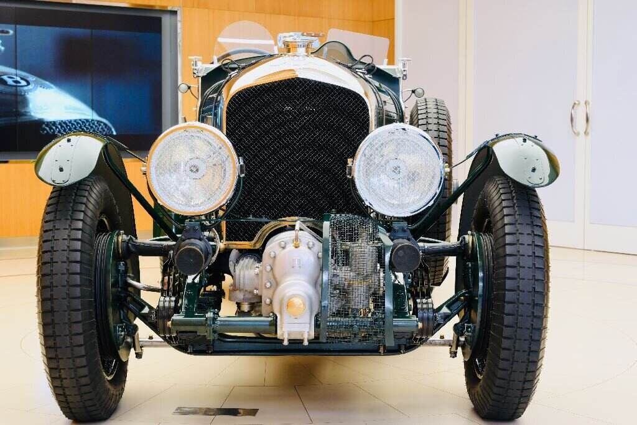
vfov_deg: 23.0
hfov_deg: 33.9
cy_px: 212
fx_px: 1044
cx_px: 318
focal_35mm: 59
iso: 800
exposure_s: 1/20
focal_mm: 59
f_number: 9
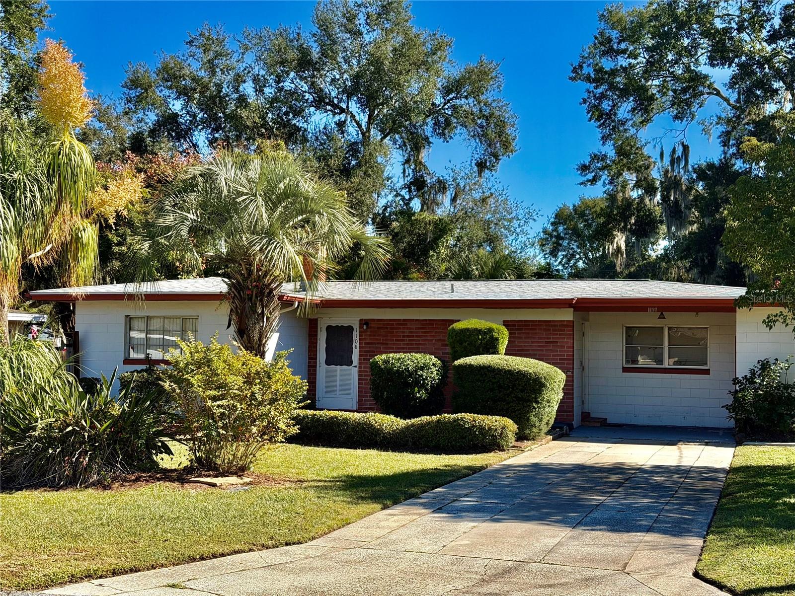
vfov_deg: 30.3
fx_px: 1102
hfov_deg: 39.7
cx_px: 398
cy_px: 298
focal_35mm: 48
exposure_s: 1/2342
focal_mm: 6.76
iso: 64
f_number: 1.78
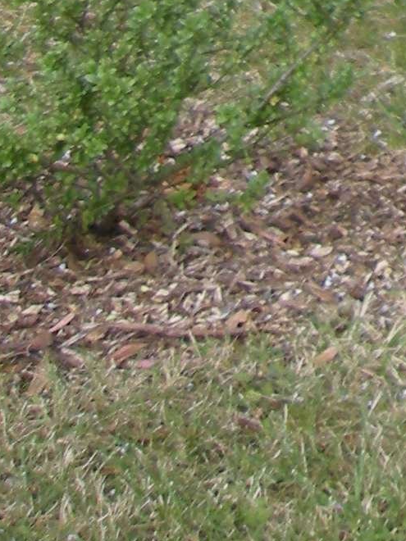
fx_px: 3315
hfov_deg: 6.4
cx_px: 1201
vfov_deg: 8.2
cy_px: -939
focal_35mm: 212
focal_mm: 7.5
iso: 87
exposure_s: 1/60
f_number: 2.7
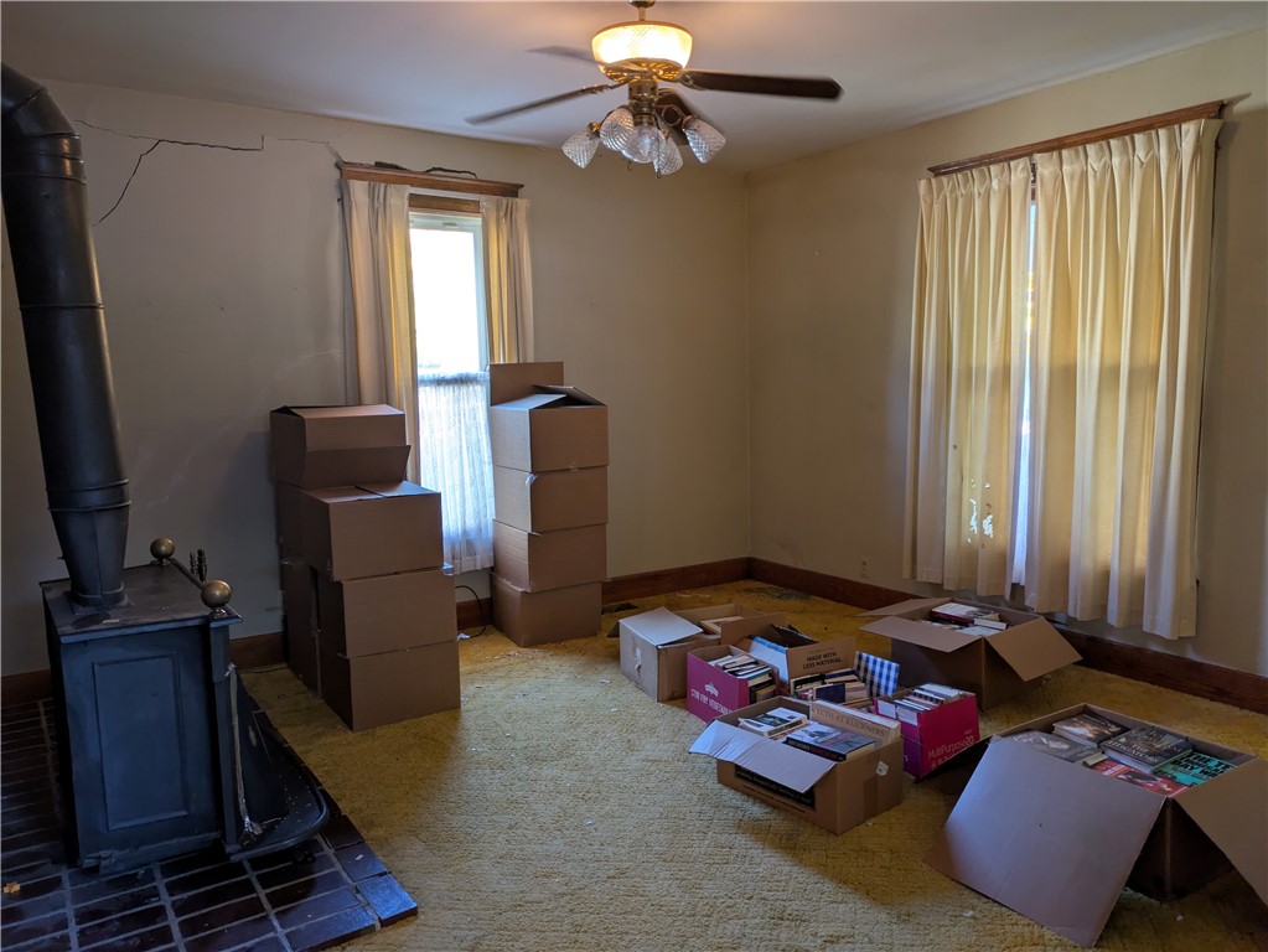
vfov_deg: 54.9
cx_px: 634
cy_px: 476
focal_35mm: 25
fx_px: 916
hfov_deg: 69.4
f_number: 1.89
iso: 114
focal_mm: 5.43
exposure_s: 1/40
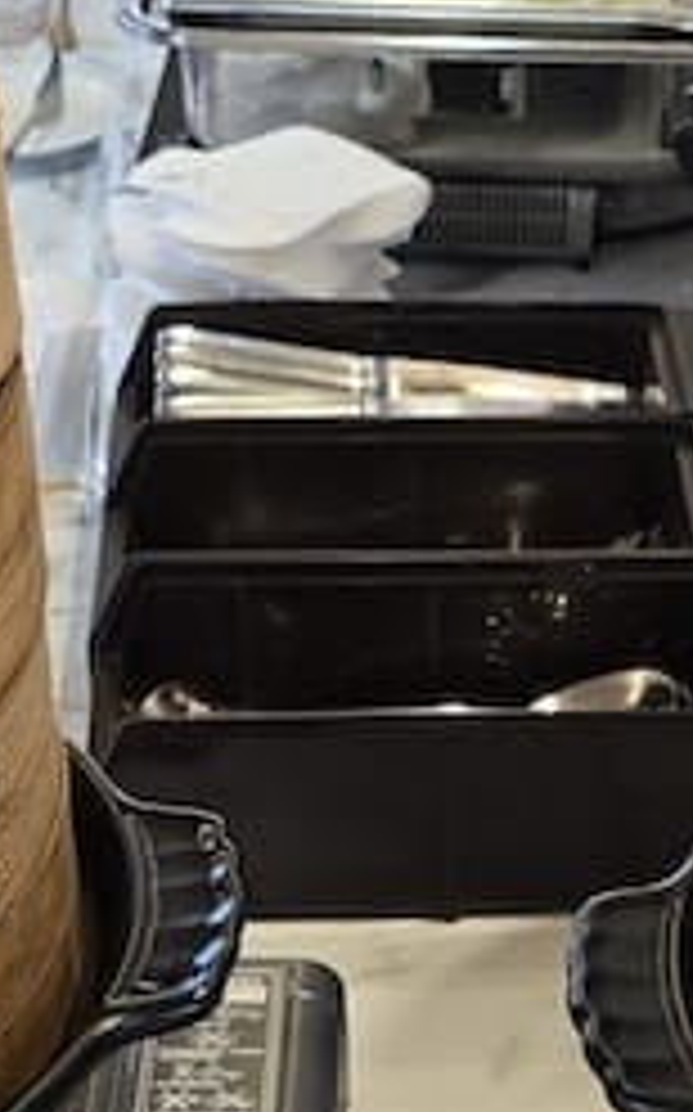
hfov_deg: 16.5
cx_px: 446
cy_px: 1126
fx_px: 2391
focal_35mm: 79
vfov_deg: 24.9
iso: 500
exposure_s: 1/120
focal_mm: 6.3
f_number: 1.7
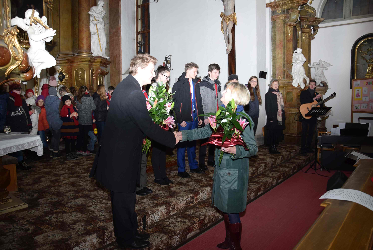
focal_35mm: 27
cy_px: 125
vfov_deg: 48.0
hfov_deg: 67.3
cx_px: 186
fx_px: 280
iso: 400
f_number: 3.5
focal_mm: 18
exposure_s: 1/160
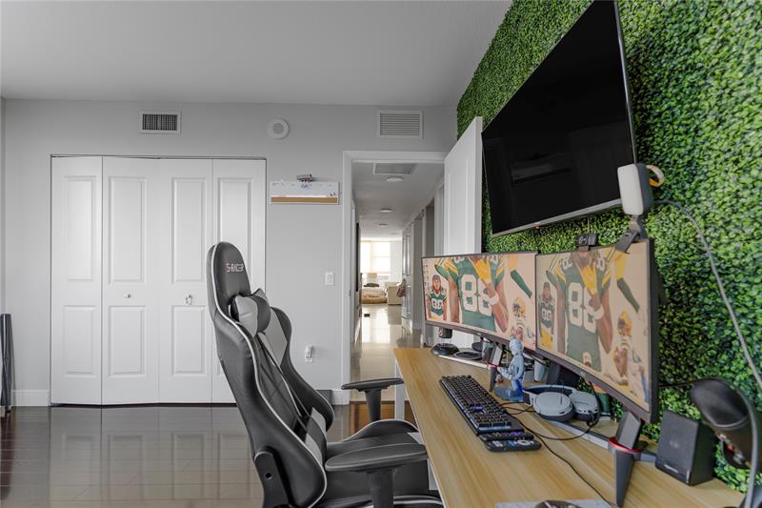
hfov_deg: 96.7
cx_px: 381
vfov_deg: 73.7
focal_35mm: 16
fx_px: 339
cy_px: 254
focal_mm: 16
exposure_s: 1/4
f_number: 4
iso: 80
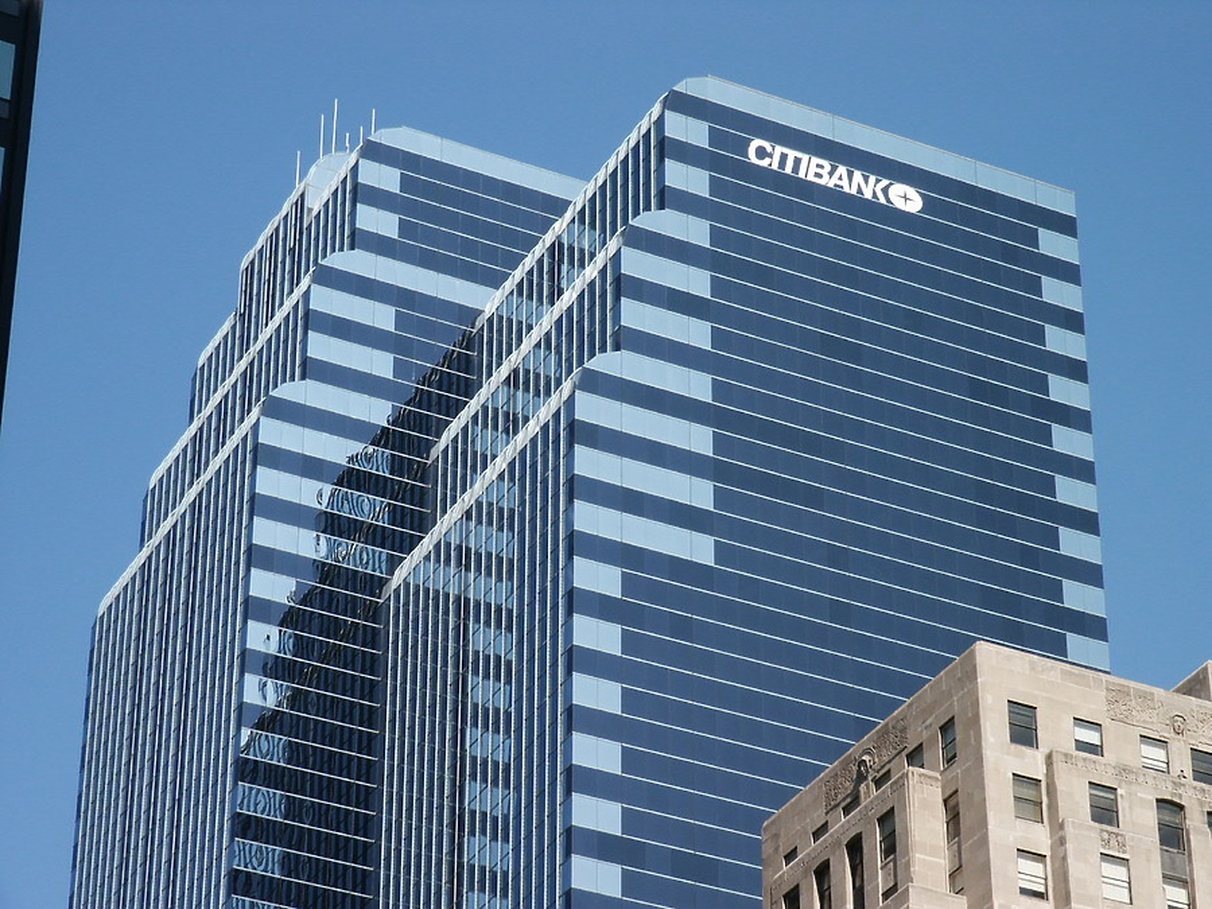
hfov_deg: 16.8
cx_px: 606
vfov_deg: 12.7
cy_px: 454
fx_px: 4096
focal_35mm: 117
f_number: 8
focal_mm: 23.84
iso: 64
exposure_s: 1/180
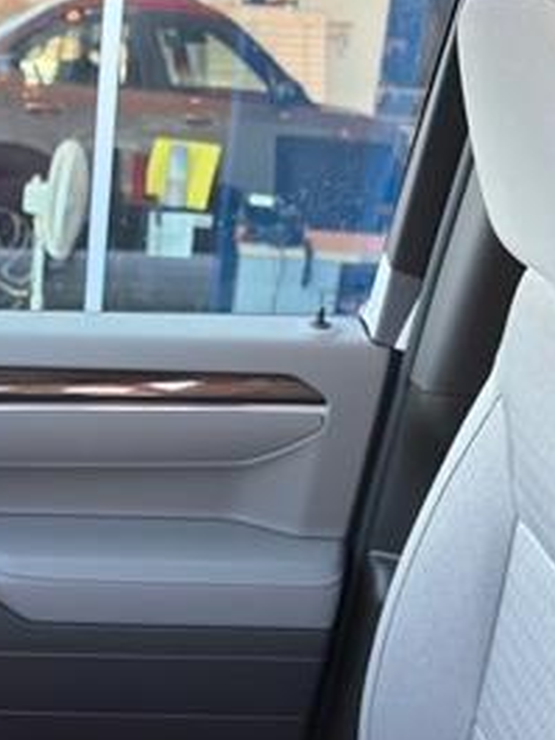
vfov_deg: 32.5
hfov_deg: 24.8
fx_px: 1239
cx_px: 98
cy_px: 572
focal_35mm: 58
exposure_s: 1/401
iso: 320
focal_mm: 6.76
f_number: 1.78
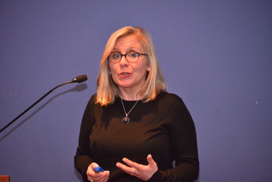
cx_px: 136
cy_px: 91
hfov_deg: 6.9
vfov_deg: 4.6
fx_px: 2268
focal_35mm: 300
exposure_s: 1/100
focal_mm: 300
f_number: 5.6
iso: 3200
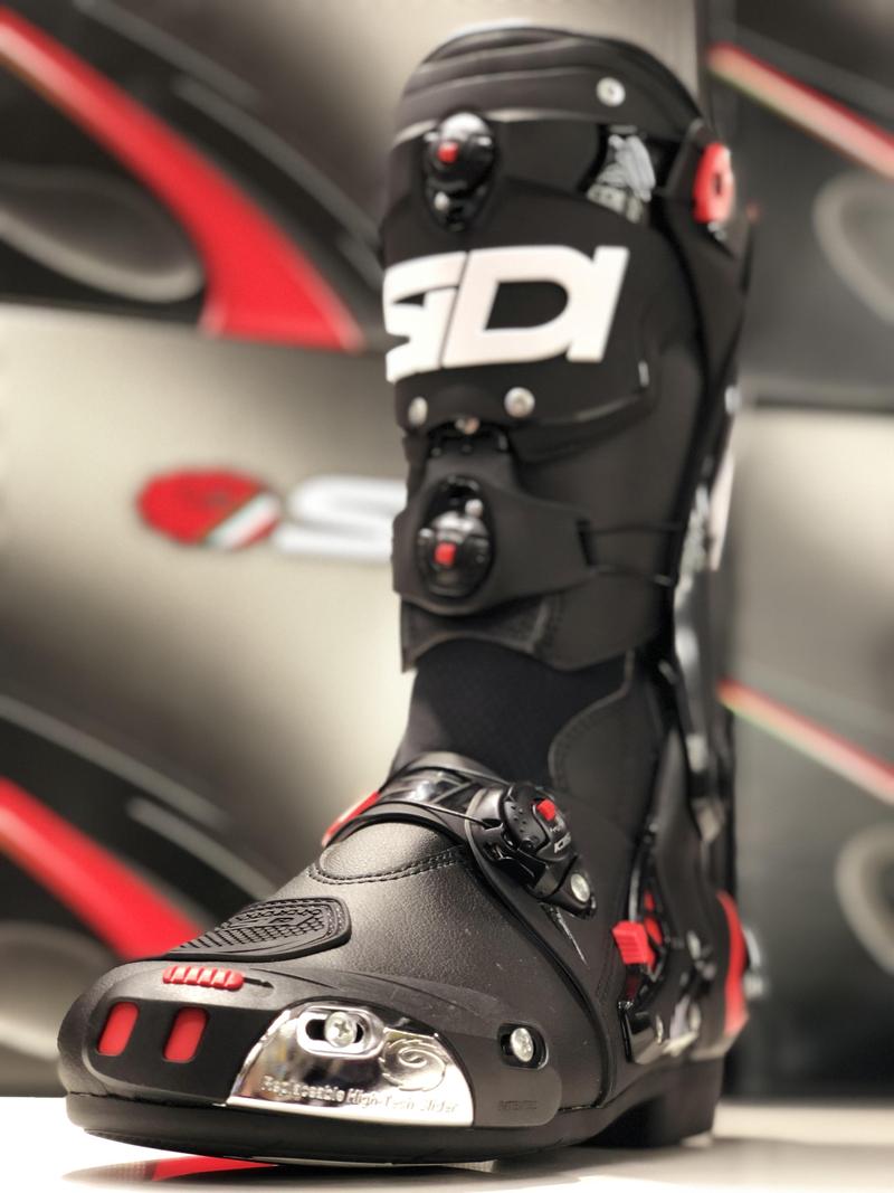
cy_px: 596
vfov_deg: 36.8
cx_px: 447
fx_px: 1791
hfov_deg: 28.0
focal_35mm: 52
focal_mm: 6
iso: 100
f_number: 2.4
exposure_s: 1/33
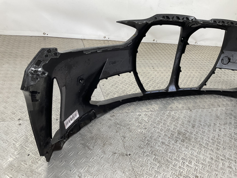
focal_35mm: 29
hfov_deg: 61.7
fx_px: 199
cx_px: 118
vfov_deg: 48.2
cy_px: 89
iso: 25
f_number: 1.8
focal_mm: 3
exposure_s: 1/120
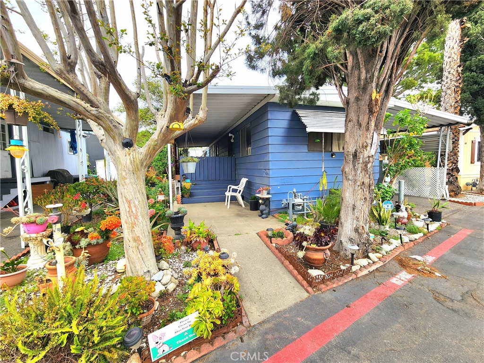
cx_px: 242
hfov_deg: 106.2
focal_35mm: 13
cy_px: 182
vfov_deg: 89.9
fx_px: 182
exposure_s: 1/400
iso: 50
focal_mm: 2.2
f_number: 2.2
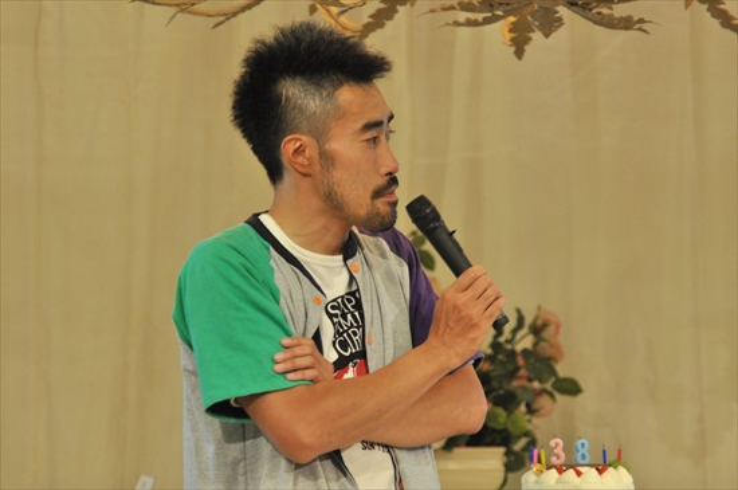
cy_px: 245
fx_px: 5220
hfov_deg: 8.1
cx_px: 369
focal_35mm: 255
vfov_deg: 5.4
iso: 1600
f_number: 6
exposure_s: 1/20
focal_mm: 170
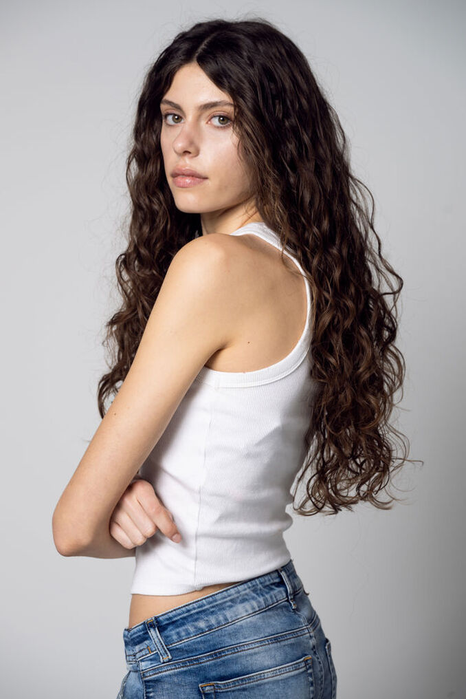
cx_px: 233
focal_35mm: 79
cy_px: 350
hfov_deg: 17.3
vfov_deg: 25.7
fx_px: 1533
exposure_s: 1/160
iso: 100
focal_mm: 79
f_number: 5.6
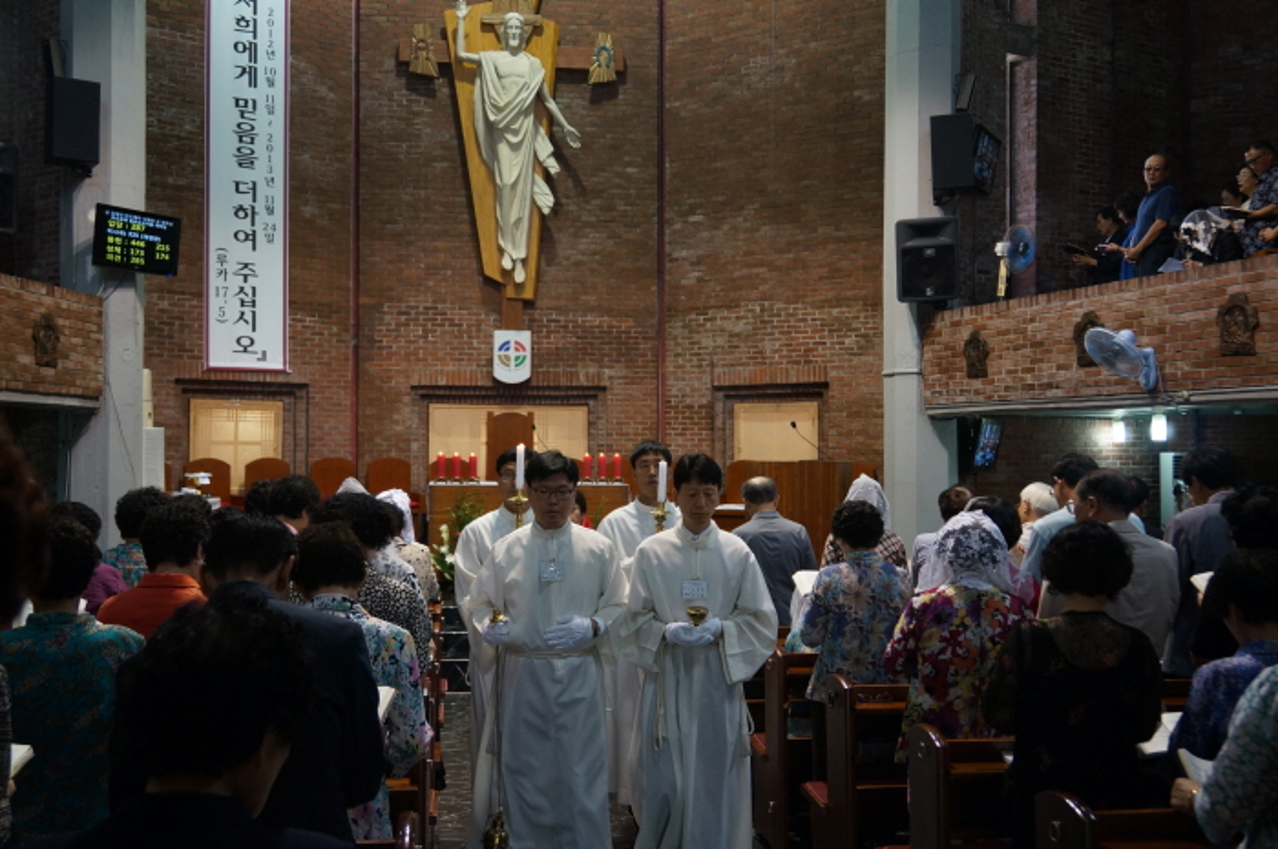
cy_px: 424
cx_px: 639
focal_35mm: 34
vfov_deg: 38.8
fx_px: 1206
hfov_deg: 55.9
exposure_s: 1/60
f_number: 4
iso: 800
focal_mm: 23
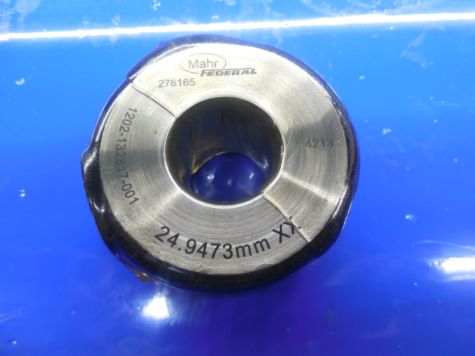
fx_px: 343
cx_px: 238
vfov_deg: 54.9
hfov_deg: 69.4
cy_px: 178
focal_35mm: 25
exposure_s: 1/30
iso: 125
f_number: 3.3
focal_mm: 4.5
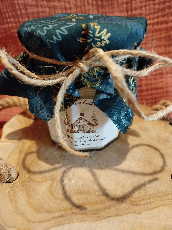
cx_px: 86
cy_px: 115
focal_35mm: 24
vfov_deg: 71.6
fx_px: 159
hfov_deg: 56.8
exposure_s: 1/20
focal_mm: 5.31
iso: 640
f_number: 1.7
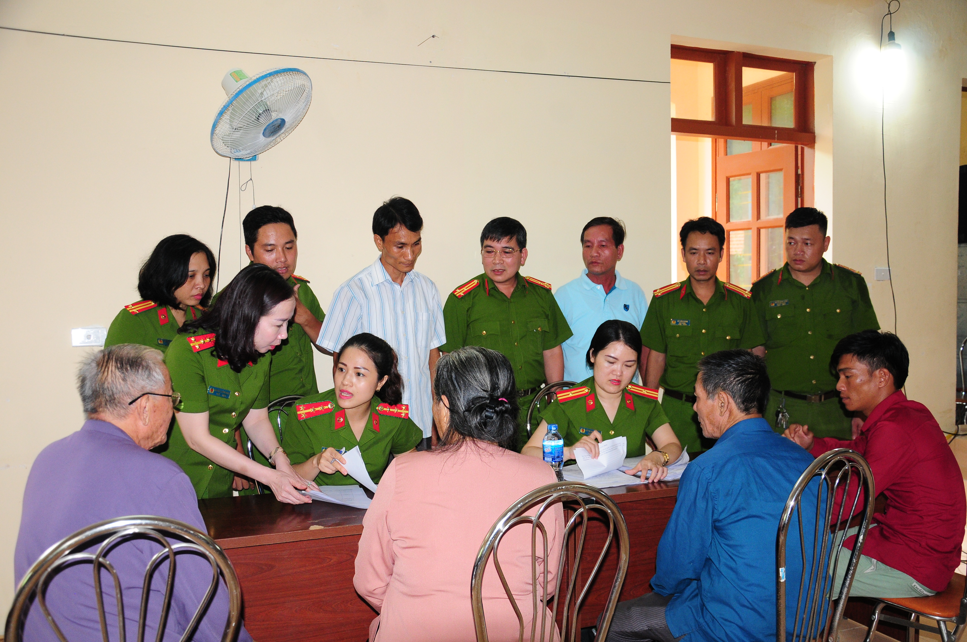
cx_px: 484
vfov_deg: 39.9
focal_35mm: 33
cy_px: 321
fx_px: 885
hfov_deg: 57.3
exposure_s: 1/60
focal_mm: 22
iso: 800
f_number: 4.5
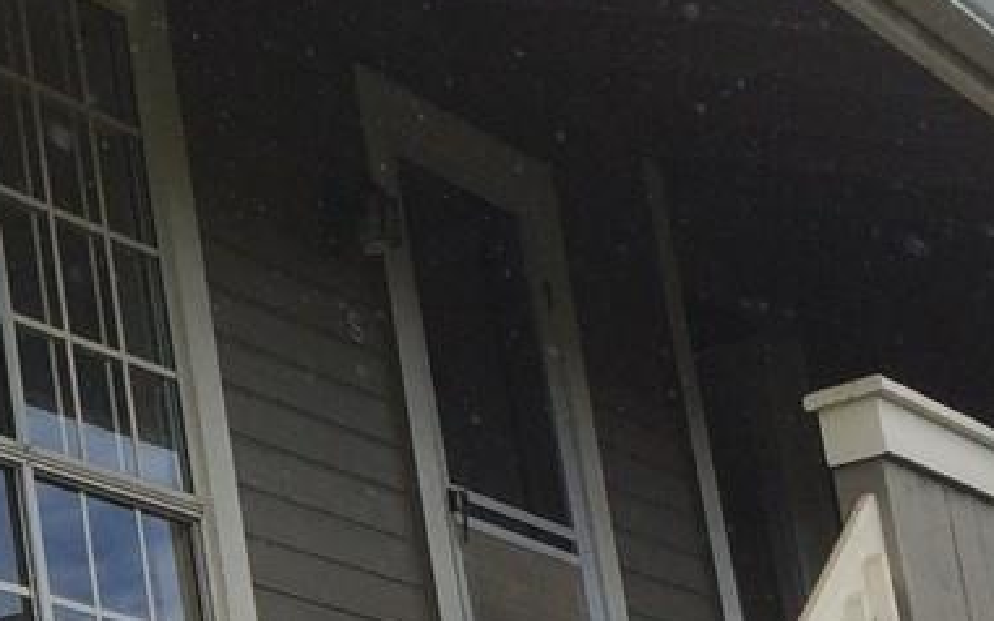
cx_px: -496
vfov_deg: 10.0
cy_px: 783
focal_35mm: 129
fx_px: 3494
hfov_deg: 15.0
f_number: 2.2
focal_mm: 4.15
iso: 32
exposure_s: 1/1282
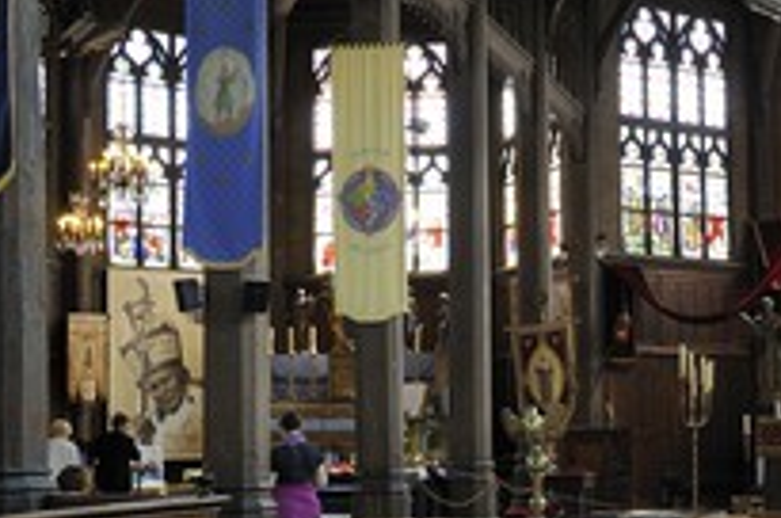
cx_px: 625
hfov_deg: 25.6
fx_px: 1689
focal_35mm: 78
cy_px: 316
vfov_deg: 17.4
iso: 400
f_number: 4.5
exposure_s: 1/20
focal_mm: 38
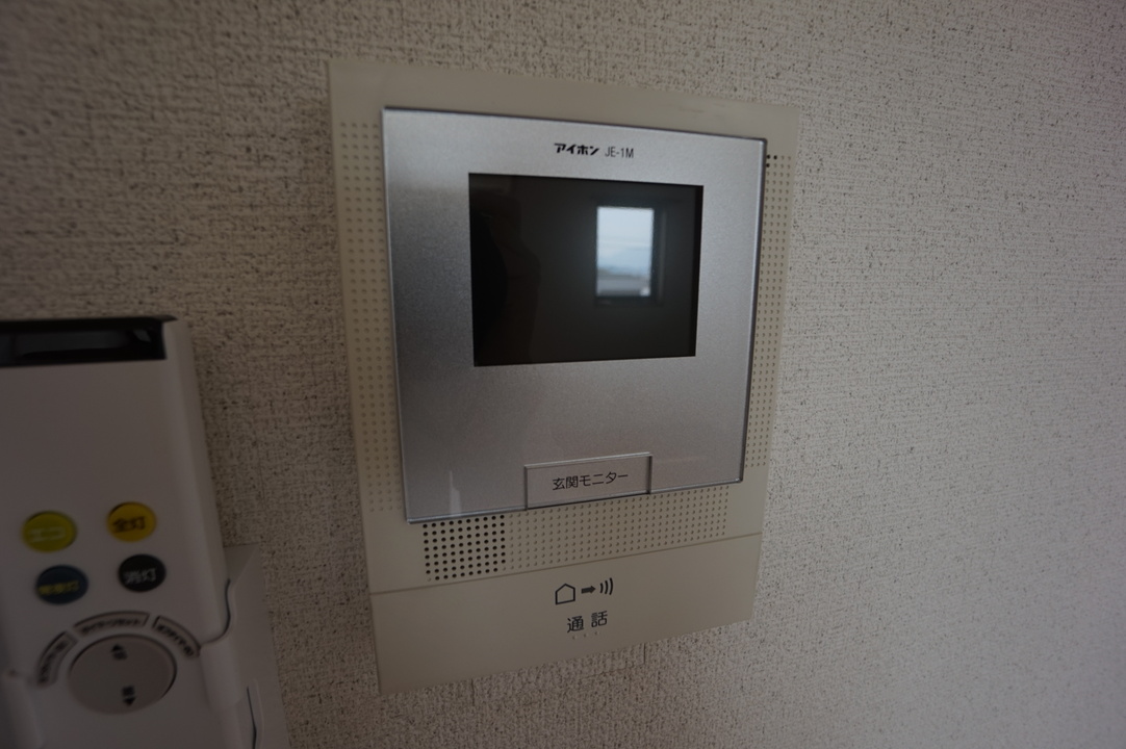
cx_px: 563
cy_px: 374
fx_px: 469
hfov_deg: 100.4
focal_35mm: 15
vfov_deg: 77.3
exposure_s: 1/60
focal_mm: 10
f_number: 4.5
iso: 100
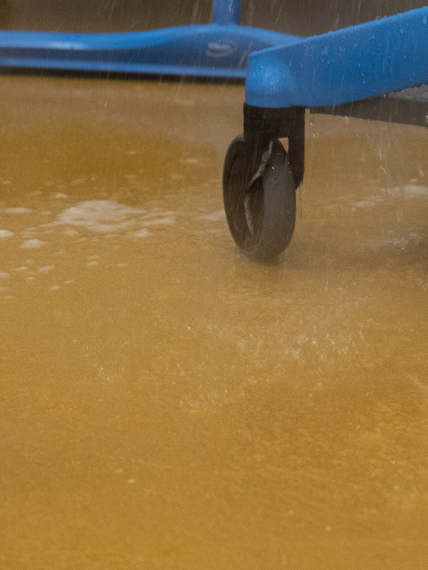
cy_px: -685
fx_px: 6612
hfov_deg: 3.7
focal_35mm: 401
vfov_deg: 4.8
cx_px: 627
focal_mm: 110
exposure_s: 1/125
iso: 1000
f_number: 3.6
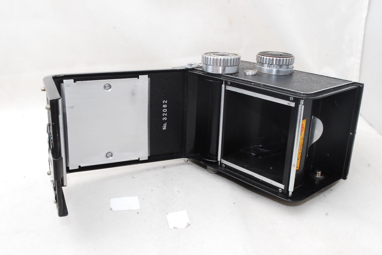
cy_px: 128
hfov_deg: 49.5
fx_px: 414
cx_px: 191
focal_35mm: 39
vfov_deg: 34.3
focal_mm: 26
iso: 640
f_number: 13
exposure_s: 1/125
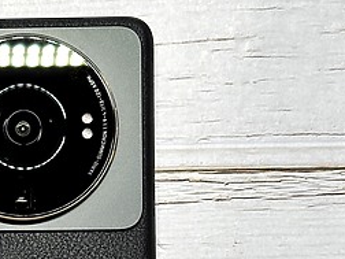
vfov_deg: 10.6
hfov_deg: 13.7
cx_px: -140
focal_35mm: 137
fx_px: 1365
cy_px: 323
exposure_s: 1/120
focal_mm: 6.86
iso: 100
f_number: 1.78
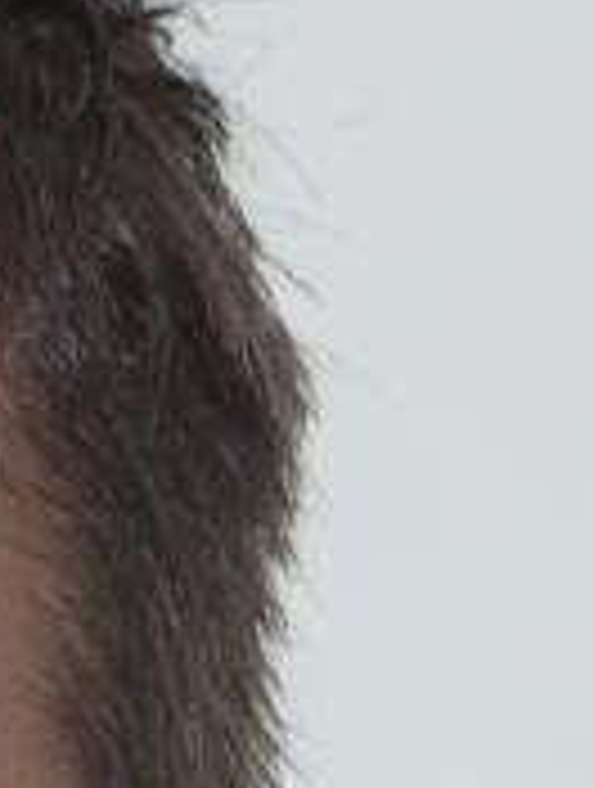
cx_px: -927
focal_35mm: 607
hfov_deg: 2.4
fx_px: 13837
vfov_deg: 3.2
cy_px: 1418
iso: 125
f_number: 4.3
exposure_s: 1/40
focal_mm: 17
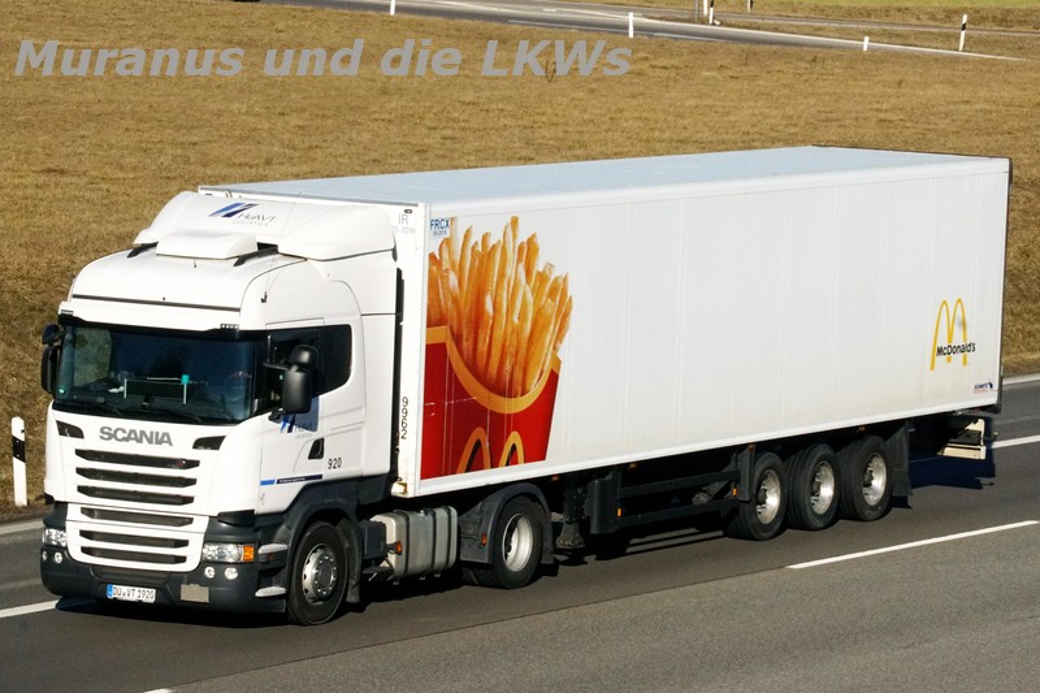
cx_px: 520
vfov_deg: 7.6
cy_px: 346
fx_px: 5199
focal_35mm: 180
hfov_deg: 11.4
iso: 1250
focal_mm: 120
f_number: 18
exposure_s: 1/1250
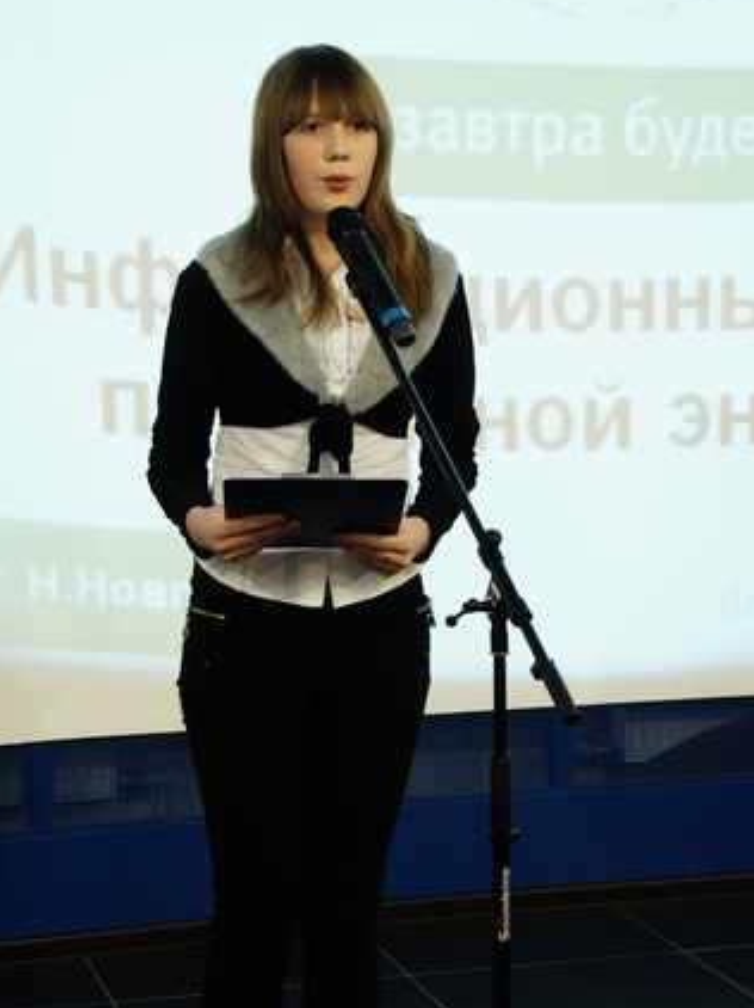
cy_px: 499
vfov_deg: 23.9
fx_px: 2384
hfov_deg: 18.0
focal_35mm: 82
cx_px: 376
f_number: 5.6
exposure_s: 1/15
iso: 1600
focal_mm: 50
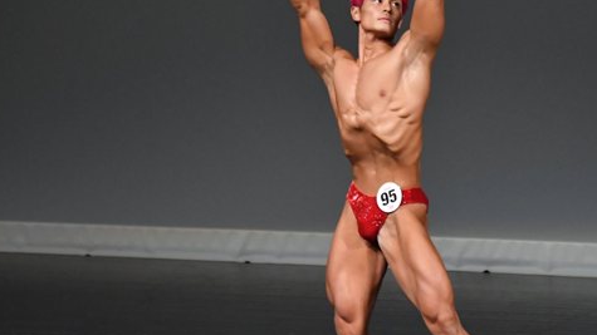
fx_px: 8515
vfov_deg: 2.3
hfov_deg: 4.0
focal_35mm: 538
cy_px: 182
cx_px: 471
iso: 4000
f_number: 5.6
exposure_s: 1/400
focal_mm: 210
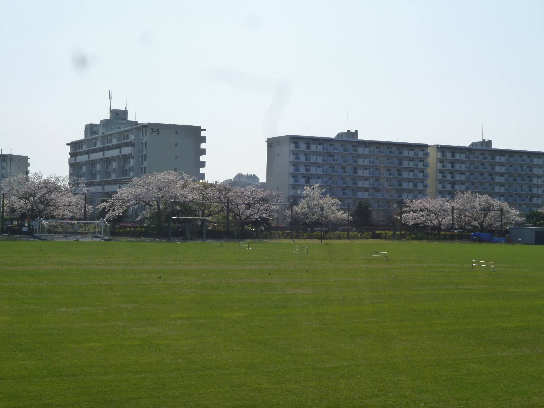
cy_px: 204
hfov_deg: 31.7
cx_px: 272
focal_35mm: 61
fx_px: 959
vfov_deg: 24.0
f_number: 5.6
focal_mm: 10.8
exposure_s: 1/640
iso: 125
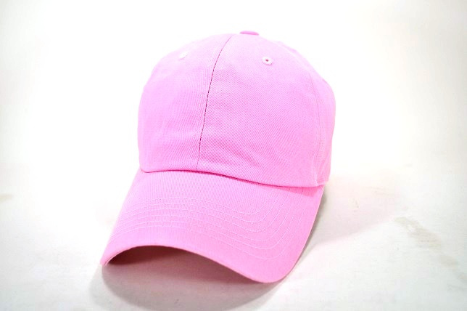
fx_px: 544
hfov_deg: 46.4
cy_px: 156
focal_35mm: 42
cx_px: 234
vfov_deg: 31.8
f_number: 4.5
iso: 200
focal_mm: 28
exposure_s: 1/800
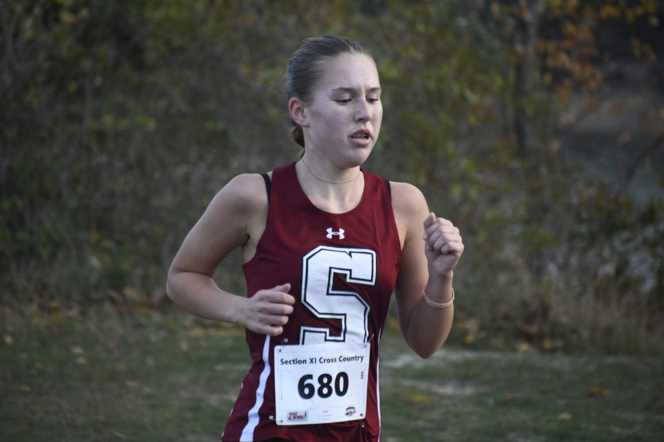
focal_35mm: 315
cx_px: 332
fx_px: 5810
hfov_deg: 6.5
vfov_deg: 4.4
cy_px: 221
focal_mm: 210
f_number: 5.3
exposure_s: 1/1000
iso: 1000
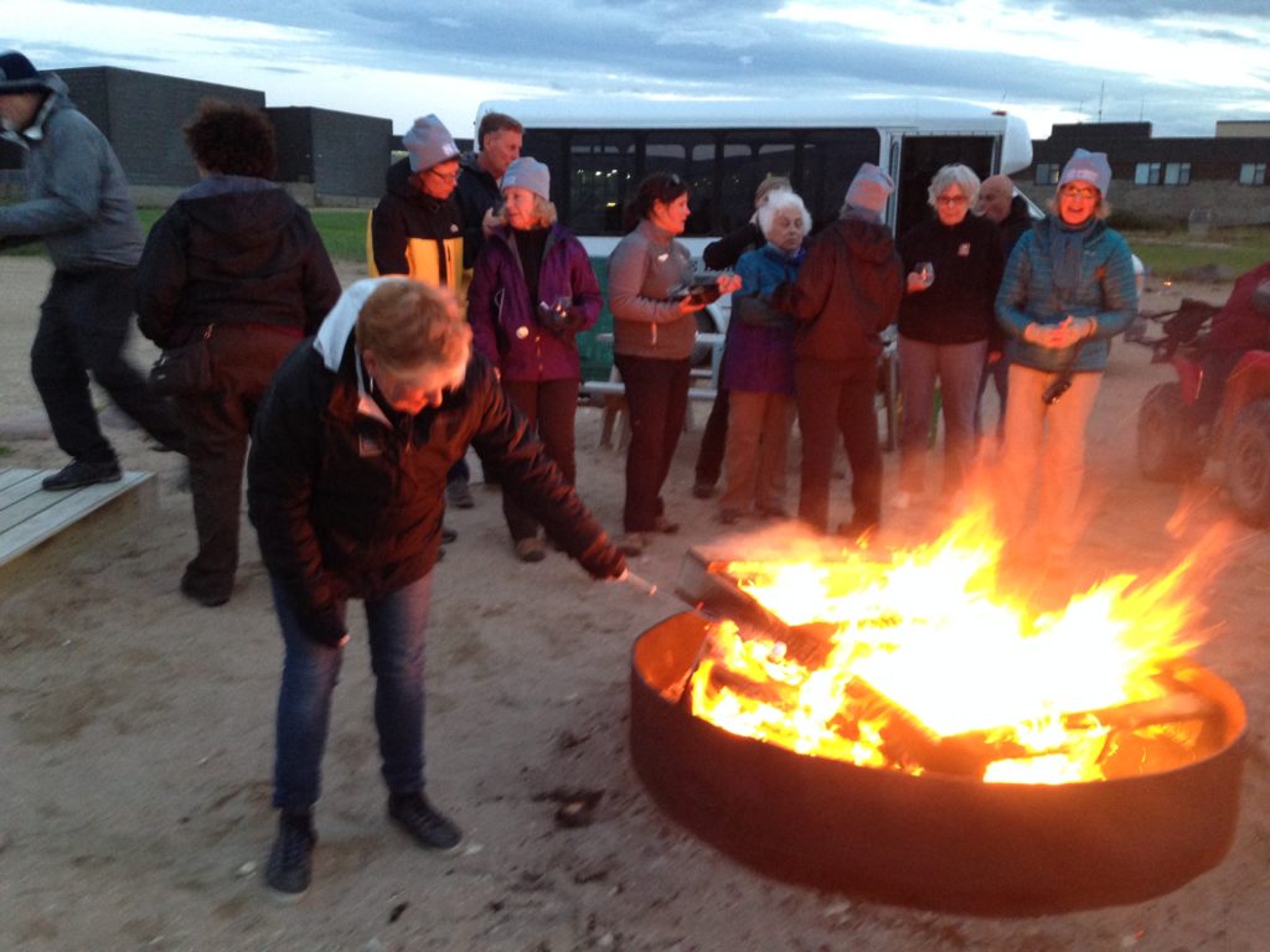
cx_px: 635
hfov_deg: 55.4
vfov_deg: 42.9
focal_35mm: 33
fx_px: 1211
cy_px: 476
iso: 250
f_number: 2.4
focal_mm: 4.12
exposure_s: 1/20
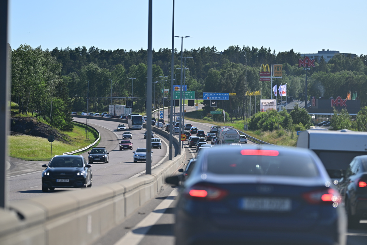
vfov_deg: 10.2
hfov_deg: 15.2
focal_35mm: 135
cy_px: 122
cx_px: 184
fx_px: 1376
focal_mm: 135
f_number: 1.8
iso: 140
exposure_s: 1/6400
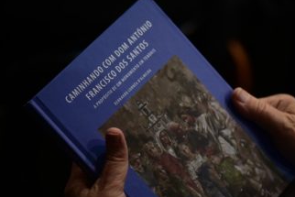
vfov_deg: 10.8
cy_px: 115
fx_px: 1041
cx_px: 170
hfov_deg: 16.1
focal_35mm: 127
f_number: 4.5
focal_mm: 105
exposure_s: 1/320
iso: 1250
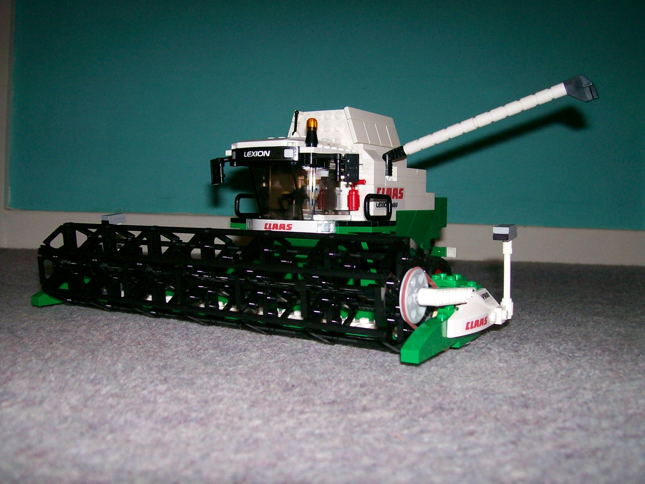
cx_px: 320
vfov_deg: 38.7
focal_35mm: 37
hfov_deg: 50.1
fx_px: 689
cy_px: 241
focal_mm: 6
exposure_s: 1/64
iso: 80
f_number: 2.7
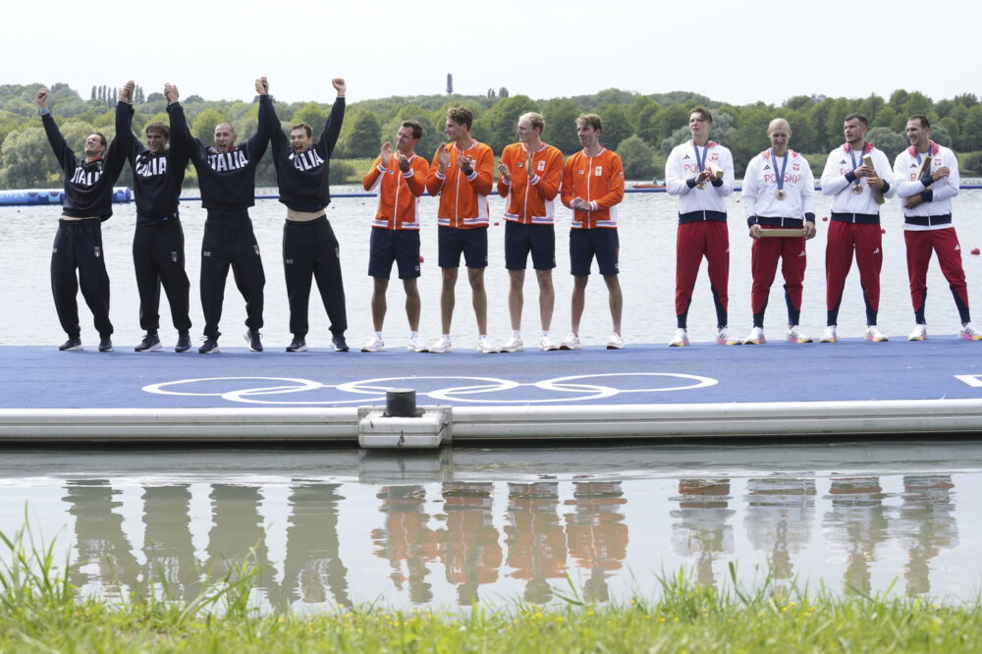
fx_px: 1909
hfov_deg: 28.9
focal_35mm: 70
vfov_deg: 19.4
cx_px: 491
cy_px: 327
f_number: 6.3
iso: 320
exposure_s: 1/640
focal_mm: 70
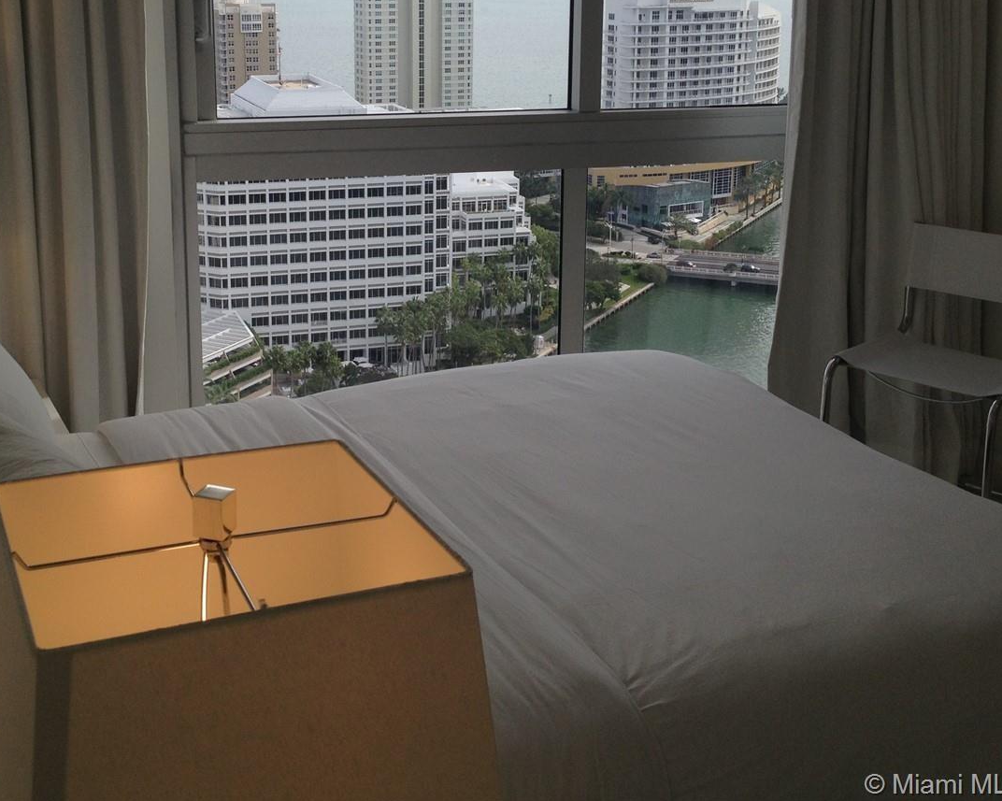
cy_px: 243
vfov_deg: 29.4
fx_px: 1512
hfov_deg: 36.6
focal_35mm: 51
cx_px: 421
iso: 50
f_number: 2.4
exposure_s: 1/493
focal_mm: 4.28
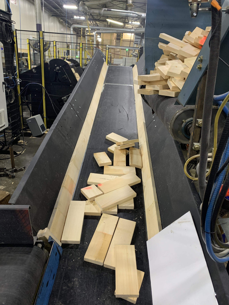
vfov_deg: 67.3
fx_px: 229
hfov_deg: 53.1
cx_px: 114
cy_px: 152
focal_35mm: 26
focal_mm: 4.25
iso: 320
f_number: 1.8
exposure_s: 1/60
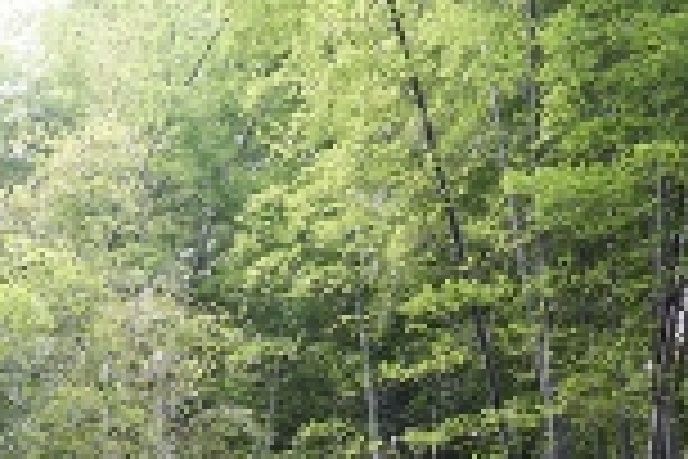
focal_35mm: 94
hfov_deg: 21.5
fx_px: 1796
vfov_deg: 14.1
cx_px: 166
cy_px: 556
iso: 200
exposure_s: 1/60
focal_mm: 24
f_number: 4
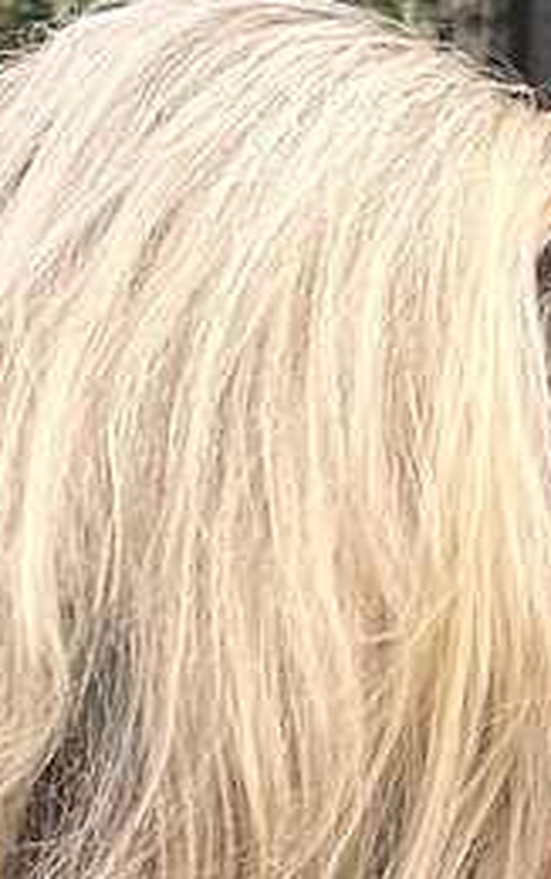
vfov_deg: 15.0
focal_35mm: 127
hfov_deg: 10.2
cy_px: 1403
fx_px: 3045
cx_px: 659
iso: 40
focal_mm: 5.1
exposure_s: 1/197
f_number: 1.6
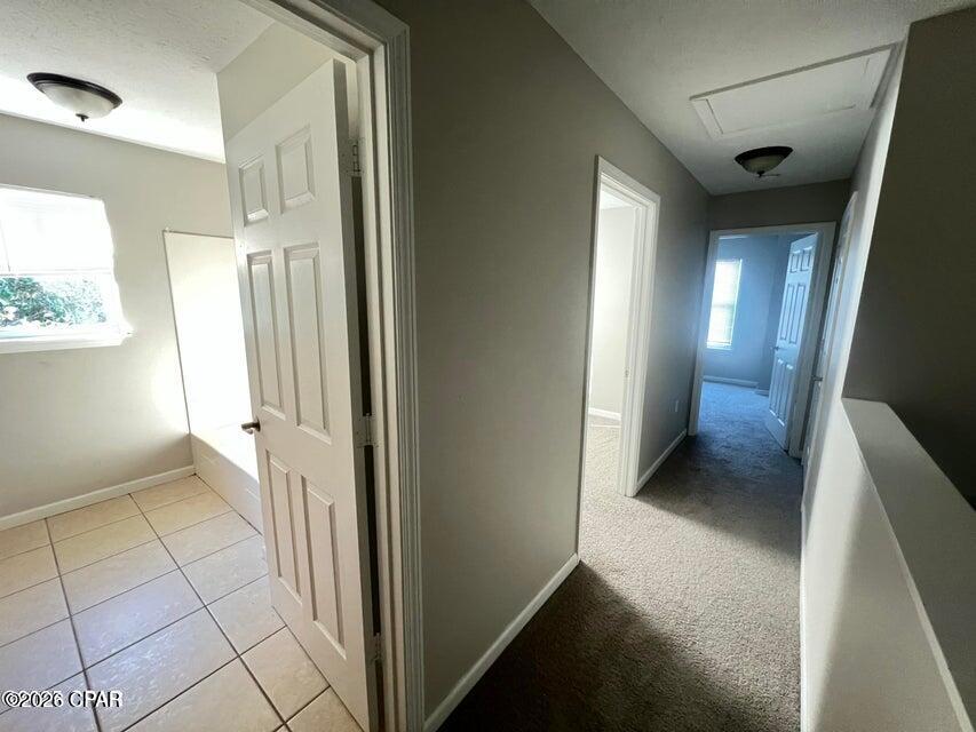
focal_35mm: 13
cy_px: 366
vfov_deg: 89.9
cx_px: 488
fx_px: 367
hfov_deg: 106.2
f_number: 1.8
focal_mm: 1.57
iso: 500
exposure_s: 1/60
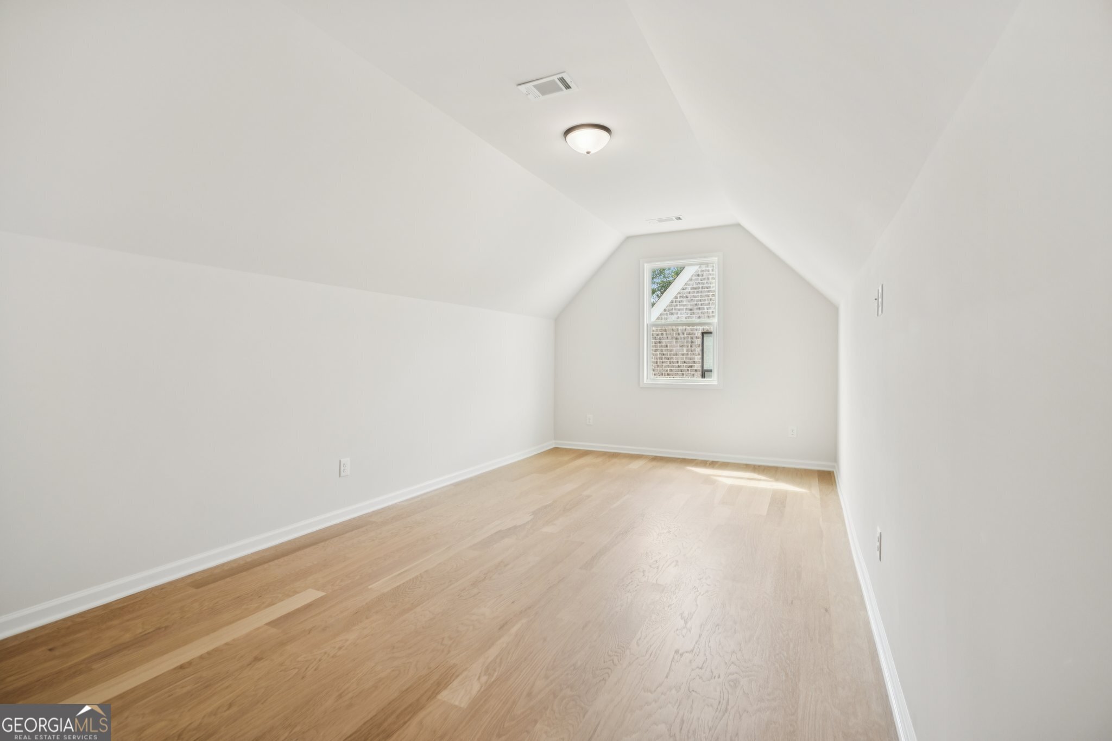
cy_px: 370
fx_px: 494
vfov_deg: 73.7
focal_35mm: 16
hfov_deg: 96.7
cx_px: 556
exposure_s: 1/100
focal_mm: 16
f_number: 5.6
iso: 400
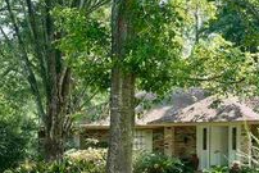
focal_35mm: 67
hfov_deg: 30.1
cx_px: 135
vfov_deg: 20.0
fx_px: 482
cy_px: 149
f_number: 1.6
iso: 50
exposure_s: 1/495
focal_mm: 5.96
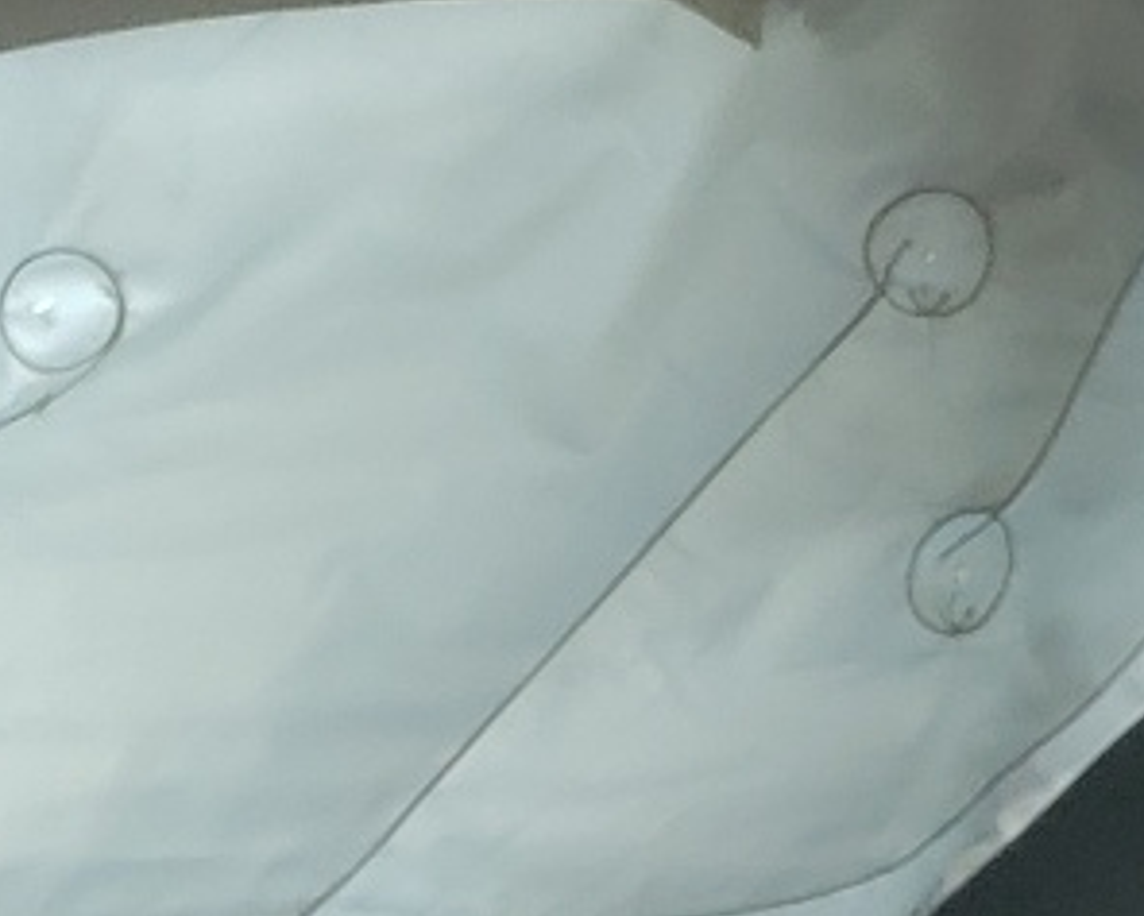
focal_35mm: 137
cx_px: -240
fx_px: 4640
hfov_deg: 13.6
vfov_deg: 10.4
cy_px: 1789
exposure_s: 1/556
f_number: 1.5
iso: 50
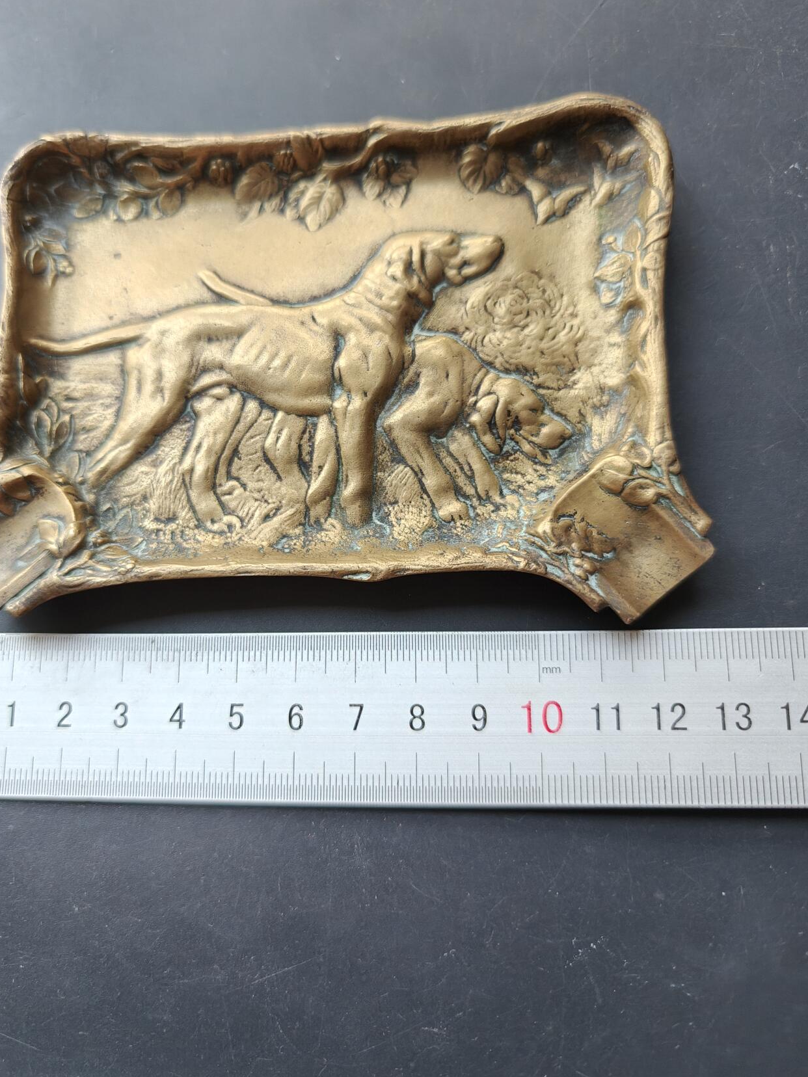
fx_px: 778
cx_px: 372
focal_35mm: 25
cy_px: 540
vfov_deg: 69.4
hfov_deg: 54.8
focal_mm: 6.06
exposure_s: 1/100
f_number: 1.6
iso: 800
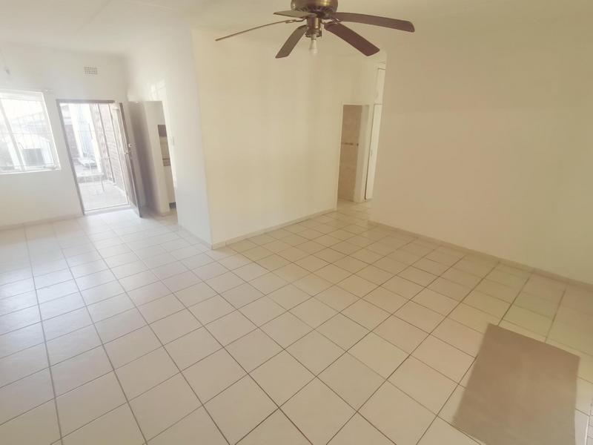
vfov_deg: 74.7
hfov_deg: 91.0
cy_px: 222
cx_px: 296
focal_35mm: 17
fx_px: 291
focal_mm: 1.78
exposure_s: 1/50
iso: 125
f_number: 2.4
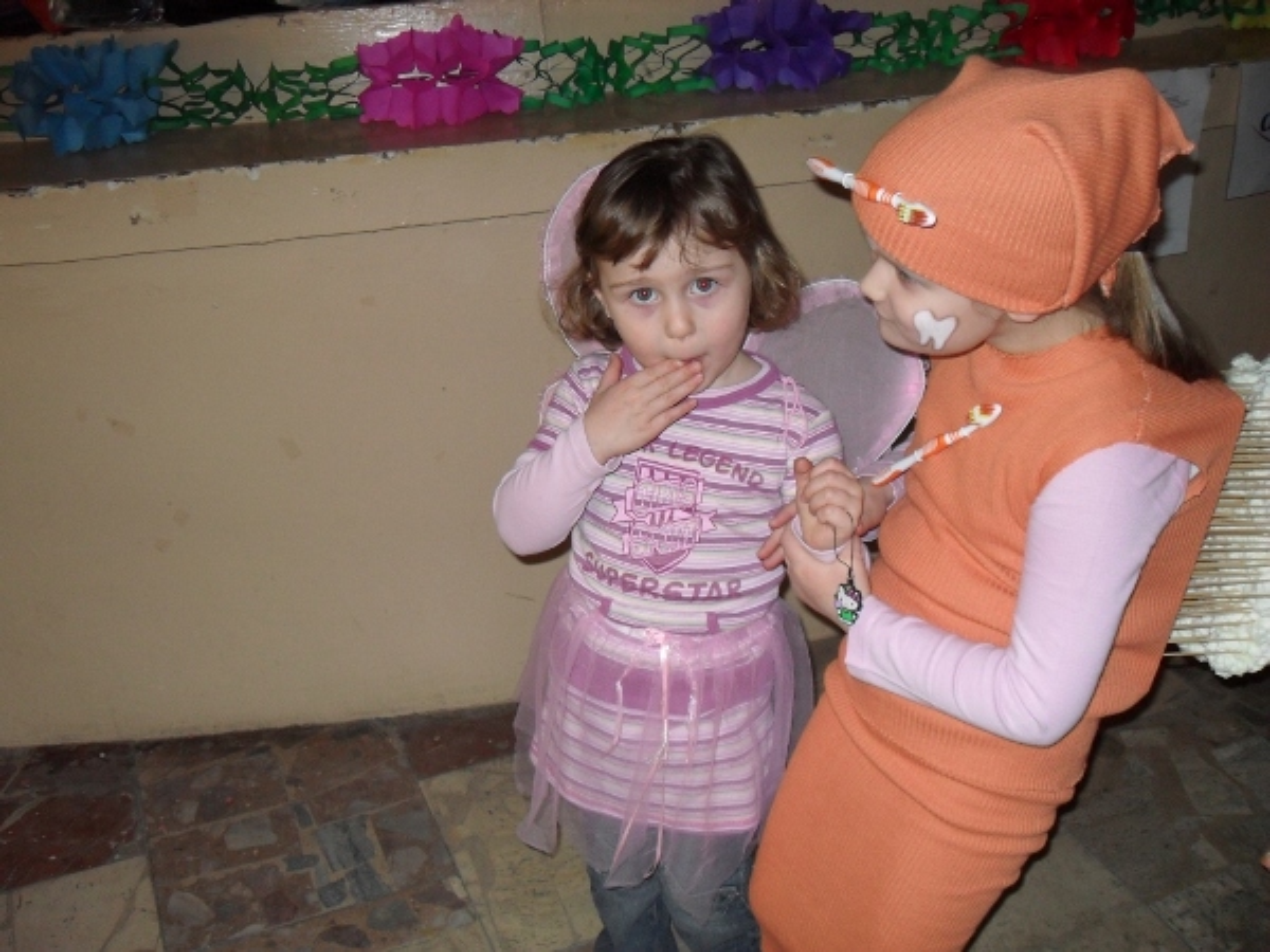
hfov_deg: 52.6
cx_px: 635
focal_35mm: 35
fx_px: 1284
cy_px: 476
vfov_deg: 40.7
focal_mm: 6.2
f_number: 2.8
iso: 200
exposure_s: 1/45
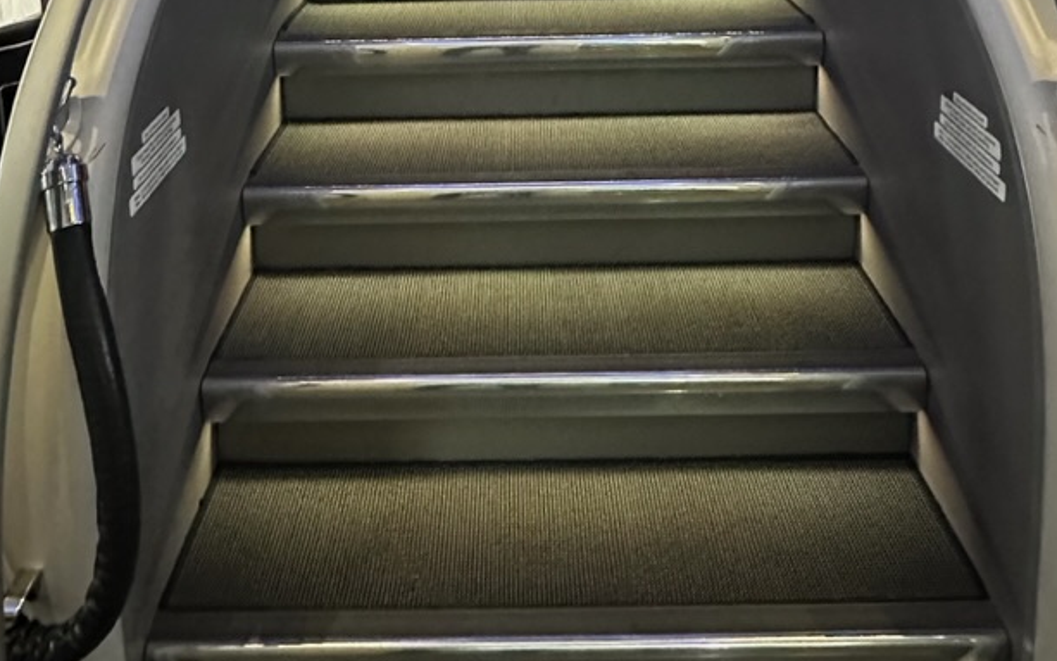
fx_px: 893
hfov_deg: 61.2
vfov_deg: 33.3
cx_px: 512
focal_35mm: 31
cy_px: -126
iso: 1250
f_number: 2.2
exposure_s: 1/31
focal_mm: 2.22
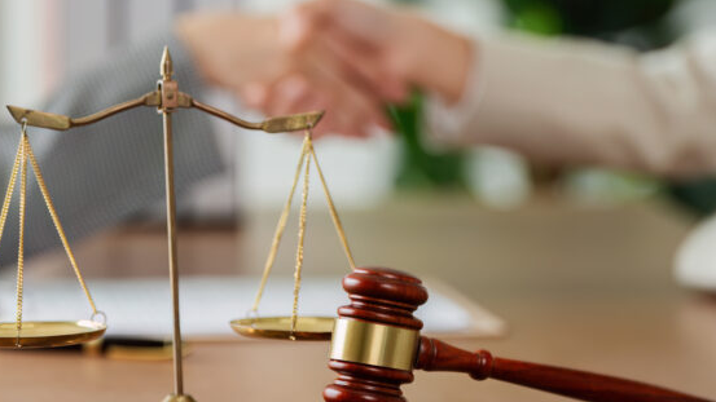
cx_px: 324
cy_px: 185
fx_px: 3038
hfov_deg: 13.4
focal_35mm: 160
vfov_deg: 7.6
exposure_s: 1/250
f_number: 2.8
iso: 320
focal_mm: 110
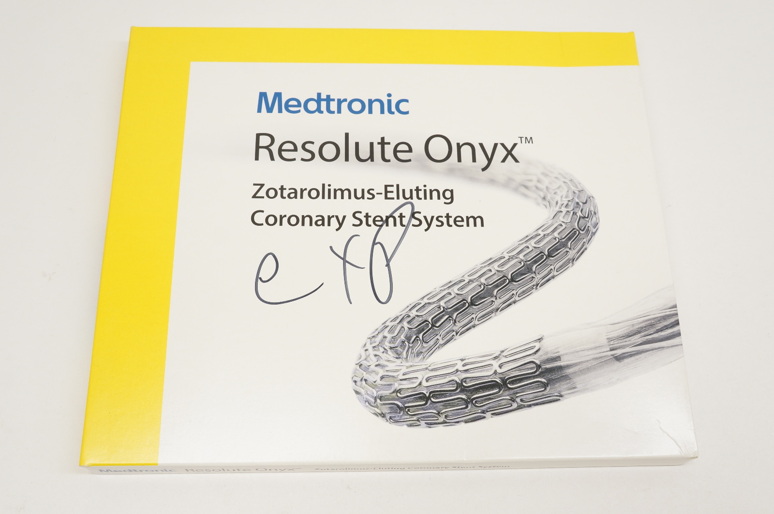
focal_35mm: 34
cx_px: 387
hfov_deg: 55.2
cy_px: 257
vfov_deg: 38.3
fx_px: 741
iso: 400
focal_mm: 23
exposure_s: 1/60
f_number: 7.1
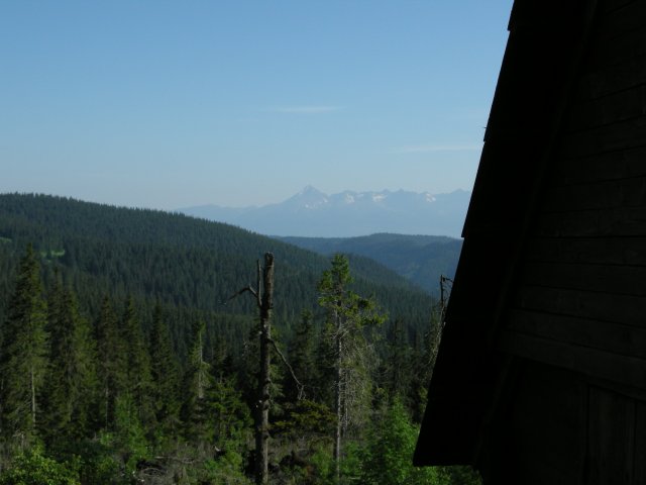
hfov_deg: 31.2
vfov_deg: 23.7
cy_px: 242
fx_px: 1157
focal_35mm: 62
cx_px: 323
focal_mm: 12.9
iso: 100
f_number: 6.9
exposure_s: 1/400
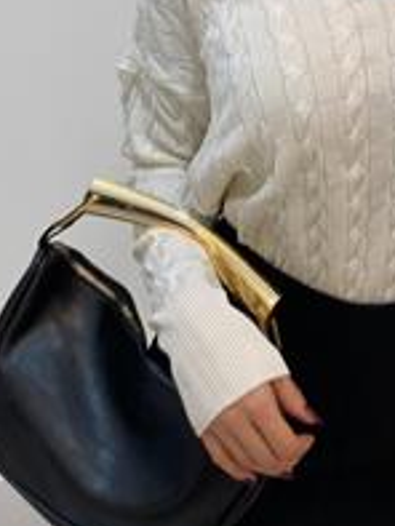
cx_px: 358
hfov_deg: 13.5
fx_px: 1657
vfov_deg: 17.6
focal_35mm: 109
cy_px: 7
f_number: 2
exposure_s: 1/100
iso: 80
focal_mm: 6
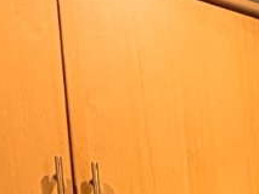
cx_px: 592
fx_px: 786
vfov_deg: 12.0
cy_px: 428
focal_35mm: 105
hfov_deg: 14.0
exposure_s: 1/50
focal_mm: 2.22
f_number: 2.2
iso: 250
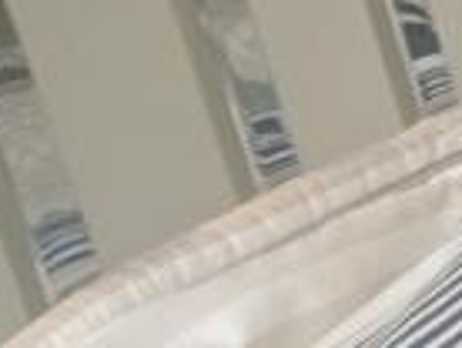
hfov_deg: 9.9
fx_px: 2166
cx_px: 1289
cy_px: -144
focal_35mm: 162
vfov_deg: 9.0
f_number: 1.8
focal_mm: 3.98
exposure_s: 1/33.3
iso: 412
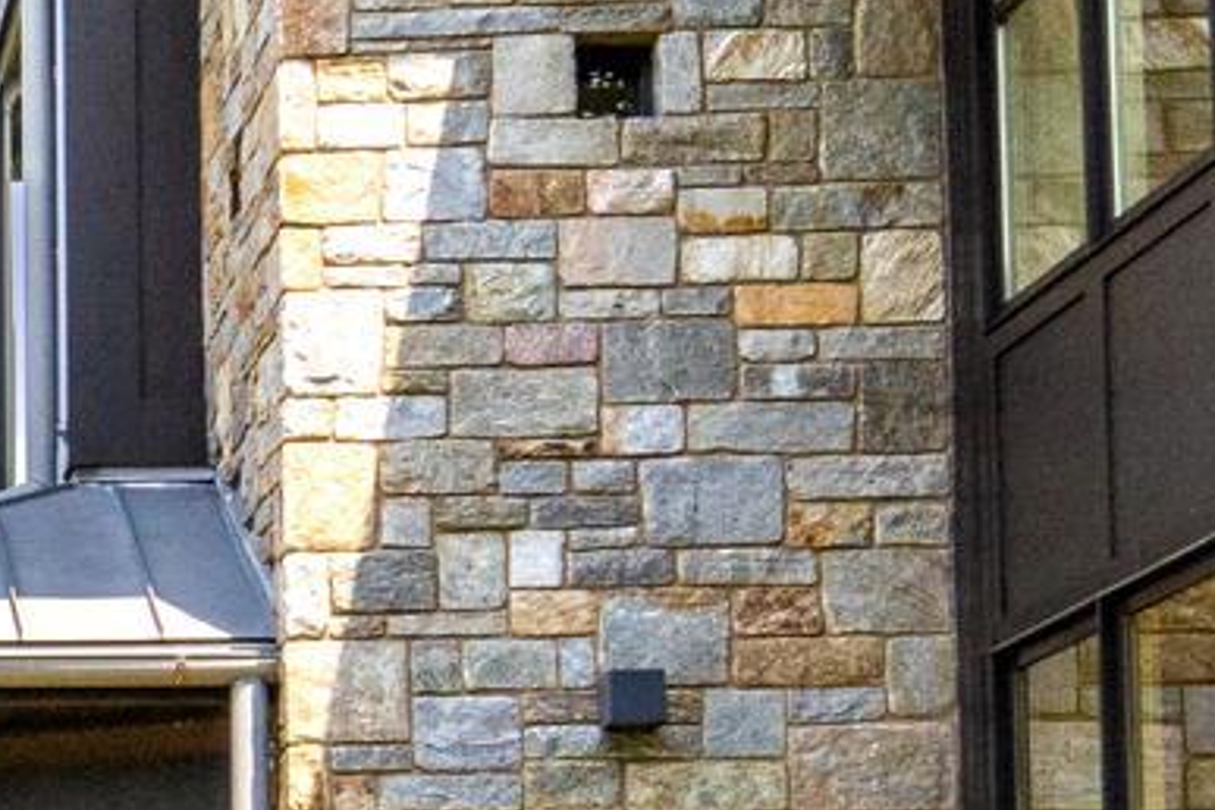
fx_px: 4286
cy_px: 972
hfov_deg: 14.0
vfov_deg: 10.6
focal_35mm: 127
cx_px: -1096
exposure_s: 1/400
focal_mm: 24
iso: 800
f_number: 18
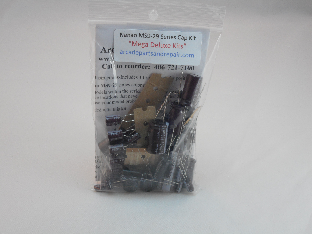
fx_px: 532
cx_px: 156
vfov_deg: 24.8
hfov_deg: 32.7
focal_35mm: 59
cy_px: 117
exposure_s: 1/30
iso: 280
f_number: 5.1
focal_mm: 10.5
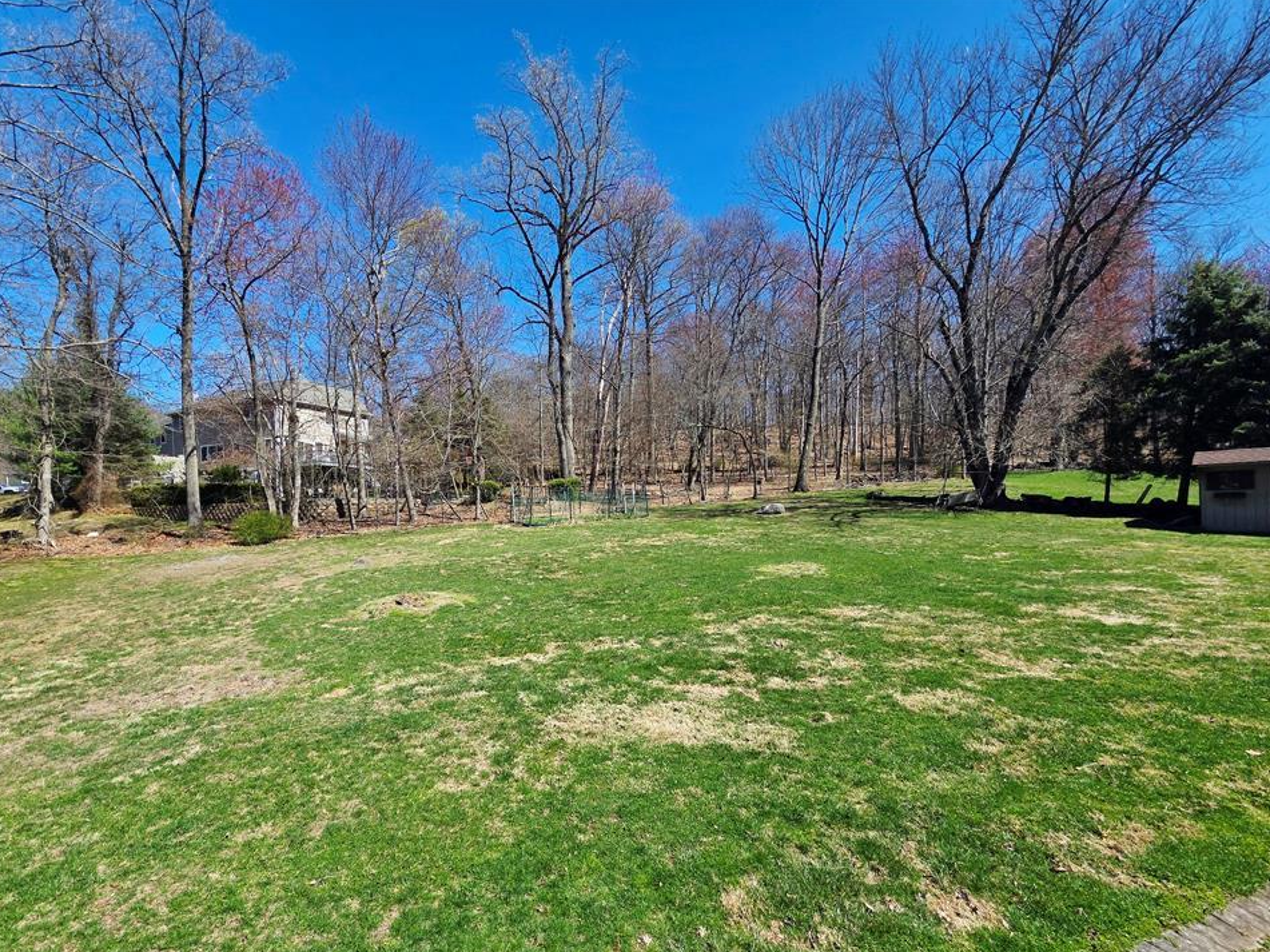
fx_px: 514
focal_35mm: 14
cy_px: 509
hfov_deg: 101.9
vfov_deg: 85.5
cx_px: 589
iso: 50
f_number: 2.2
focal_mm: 2.2
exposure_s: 1/2000
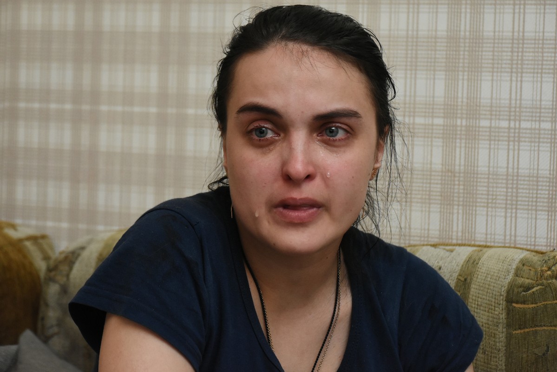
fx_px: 1532
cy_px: 186
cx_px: 278
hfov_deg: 20.6
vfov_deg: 13.8
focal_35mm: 99
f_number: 5.3
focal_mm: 66
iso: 2500
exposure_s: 1/250
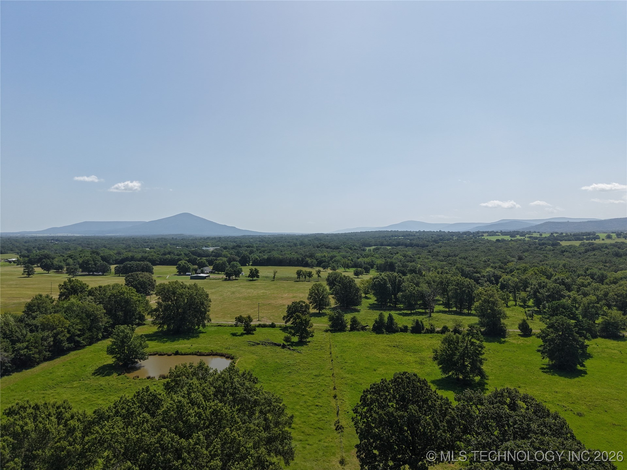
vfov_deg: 56.8
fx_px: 435
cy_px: 235
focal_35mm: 24
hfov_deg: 71.6
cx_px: 314
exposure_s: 1/5000
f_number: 1.8
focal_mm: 8.67
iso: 150
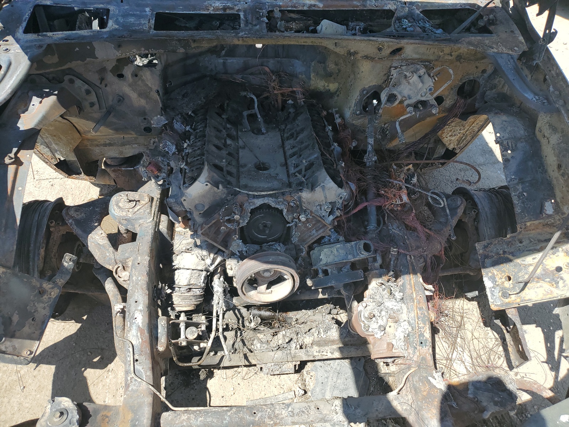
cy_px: 214
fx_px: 427
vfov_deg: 53.1
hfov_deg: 67.3
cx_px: 284
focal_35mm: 26
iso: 50
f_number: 1.5
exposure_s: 1/1667
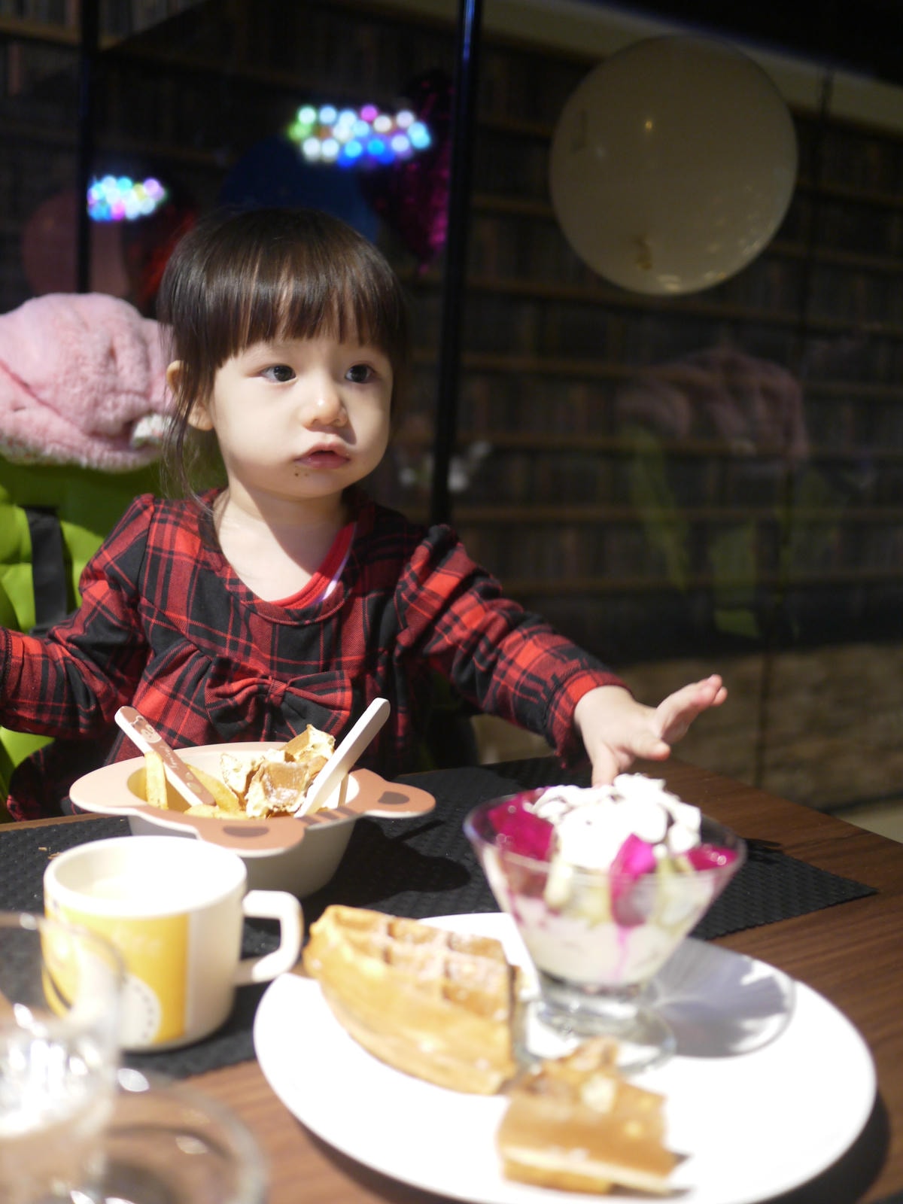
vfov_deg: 46.8
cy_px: 602
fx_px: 1391
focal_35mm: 40
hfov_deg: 36.0
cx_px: 452
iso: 320
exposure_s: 1/60
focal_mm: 20
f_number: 1.7
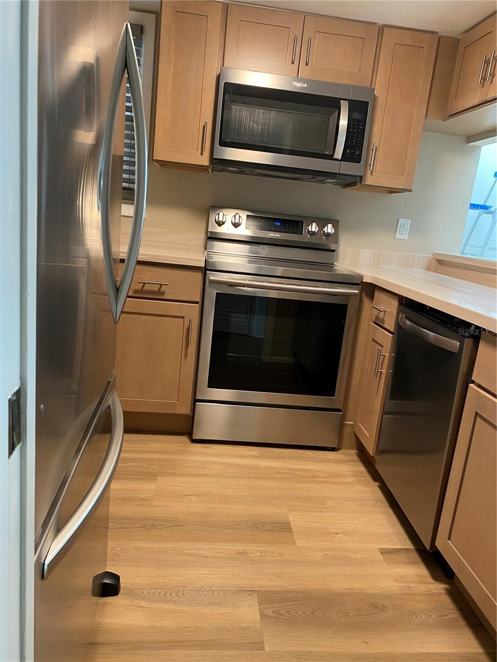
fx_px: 498
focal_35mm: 26
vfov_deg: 67.3
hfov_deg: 53.1
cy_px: 331
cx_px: 248
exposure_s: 1/60
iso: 250
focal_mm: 4.25
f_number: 1.8
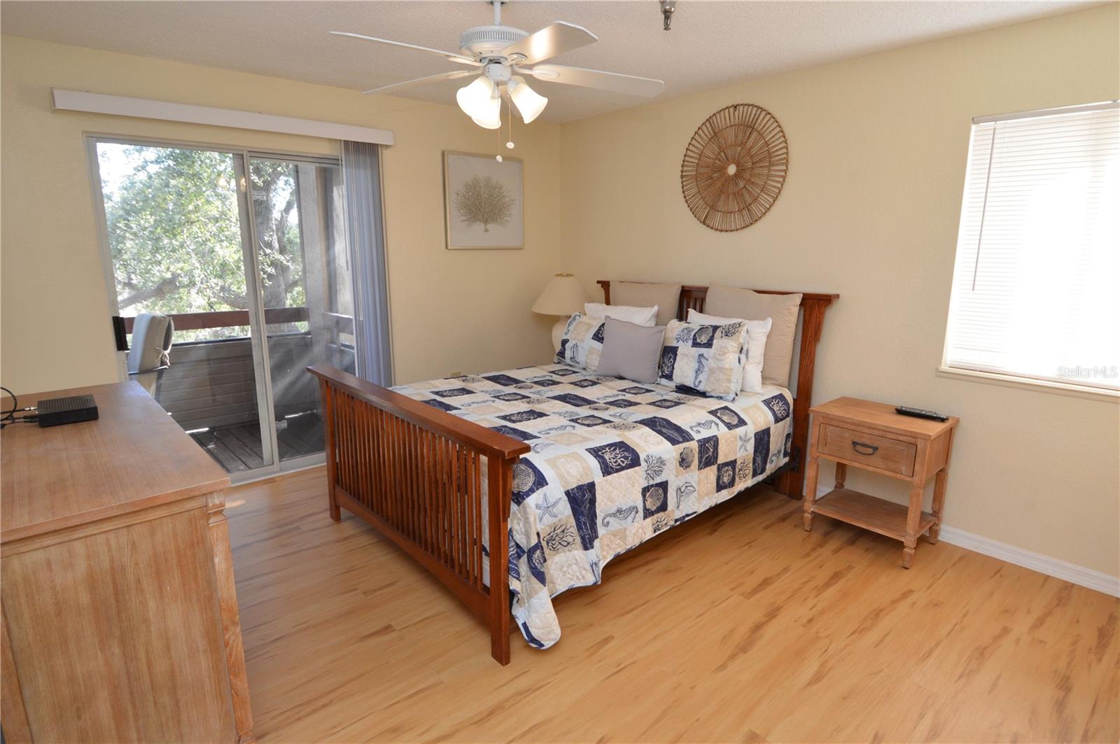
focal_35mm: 18
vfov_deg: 67.3
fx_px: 559
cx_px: 560
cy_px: 372
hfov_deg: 90.1
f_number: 4.5
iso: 400
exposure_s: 1/80
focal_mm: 12
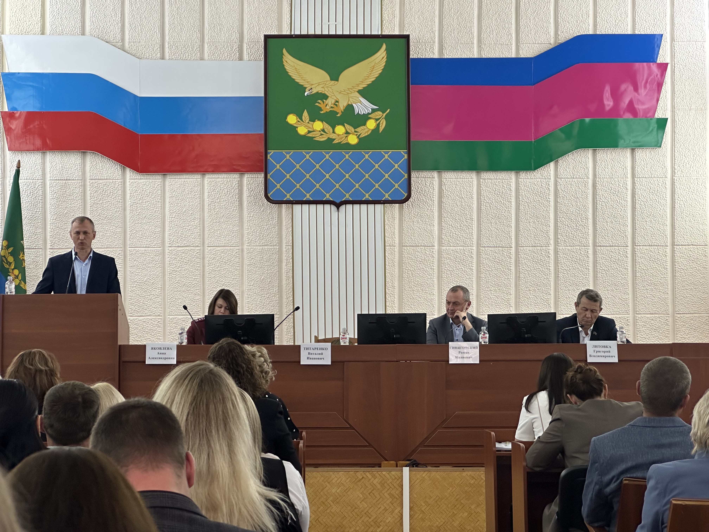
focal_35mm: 77
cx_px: 354
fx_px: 1577
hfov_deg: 25.3
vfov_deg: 19.1
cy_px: 266
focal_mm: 9
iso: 125
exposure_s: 1/50
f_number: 2.8
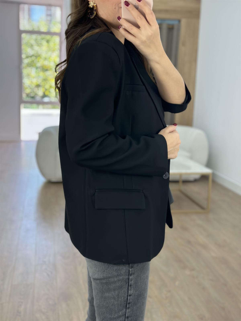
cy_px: 160
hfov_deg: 30.3
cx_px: 120
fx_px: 446
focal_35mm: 48
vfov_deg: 39.7
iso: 80
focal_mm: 6.86
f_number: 1.78
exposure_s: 1/315
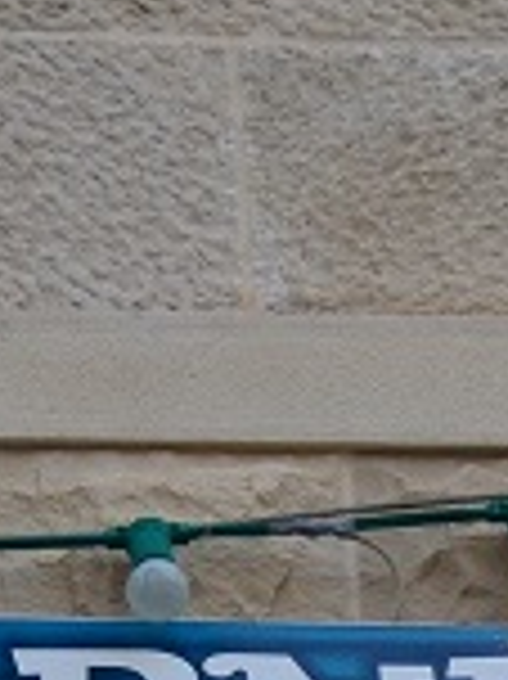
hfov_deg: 7.8
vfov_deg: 10.2
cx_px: 110
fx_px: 3723
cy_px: 912
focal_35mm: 190
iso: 320
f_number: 4
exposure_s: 1/500
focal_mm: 20
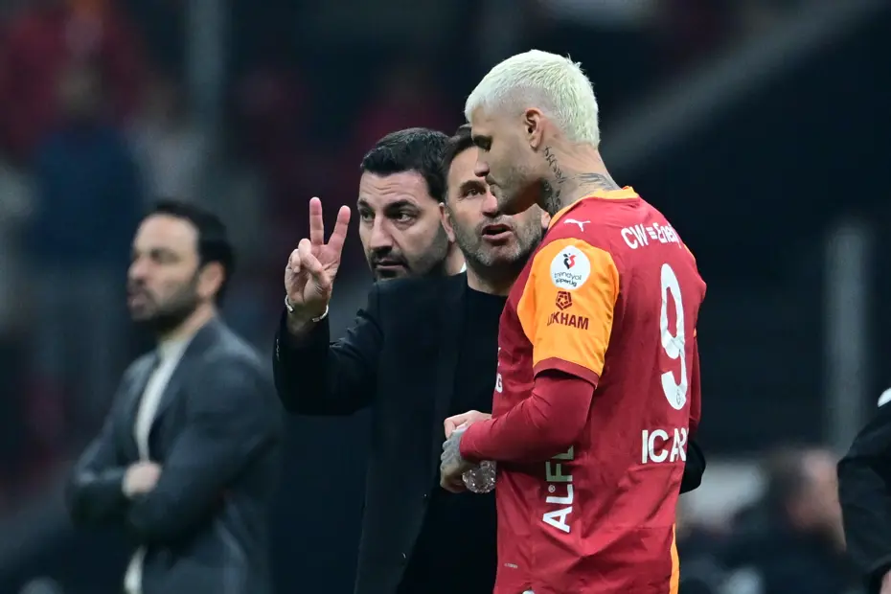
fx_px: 9899
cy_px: 297
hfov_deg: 5.2
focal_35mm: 400
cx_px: 446
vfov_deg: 3.4
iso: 4000
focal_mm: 400
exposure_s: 1/2500
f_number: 2.8
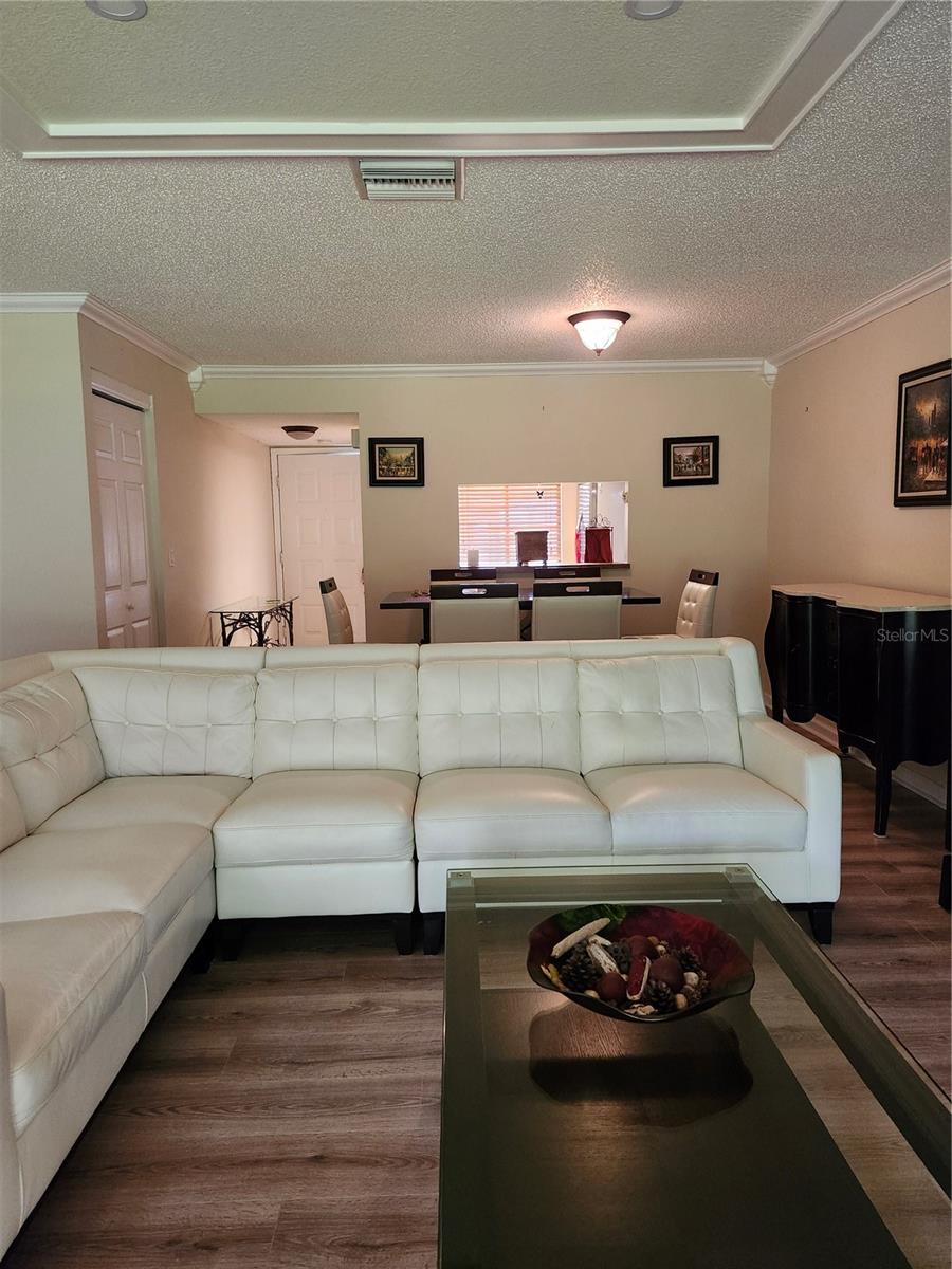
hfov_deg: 58.9
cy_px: 634
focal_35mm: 23
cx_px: 476
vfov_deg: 73.9
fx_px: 843
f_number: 1.8
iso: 1000
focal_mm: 5.54
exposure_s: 1/120
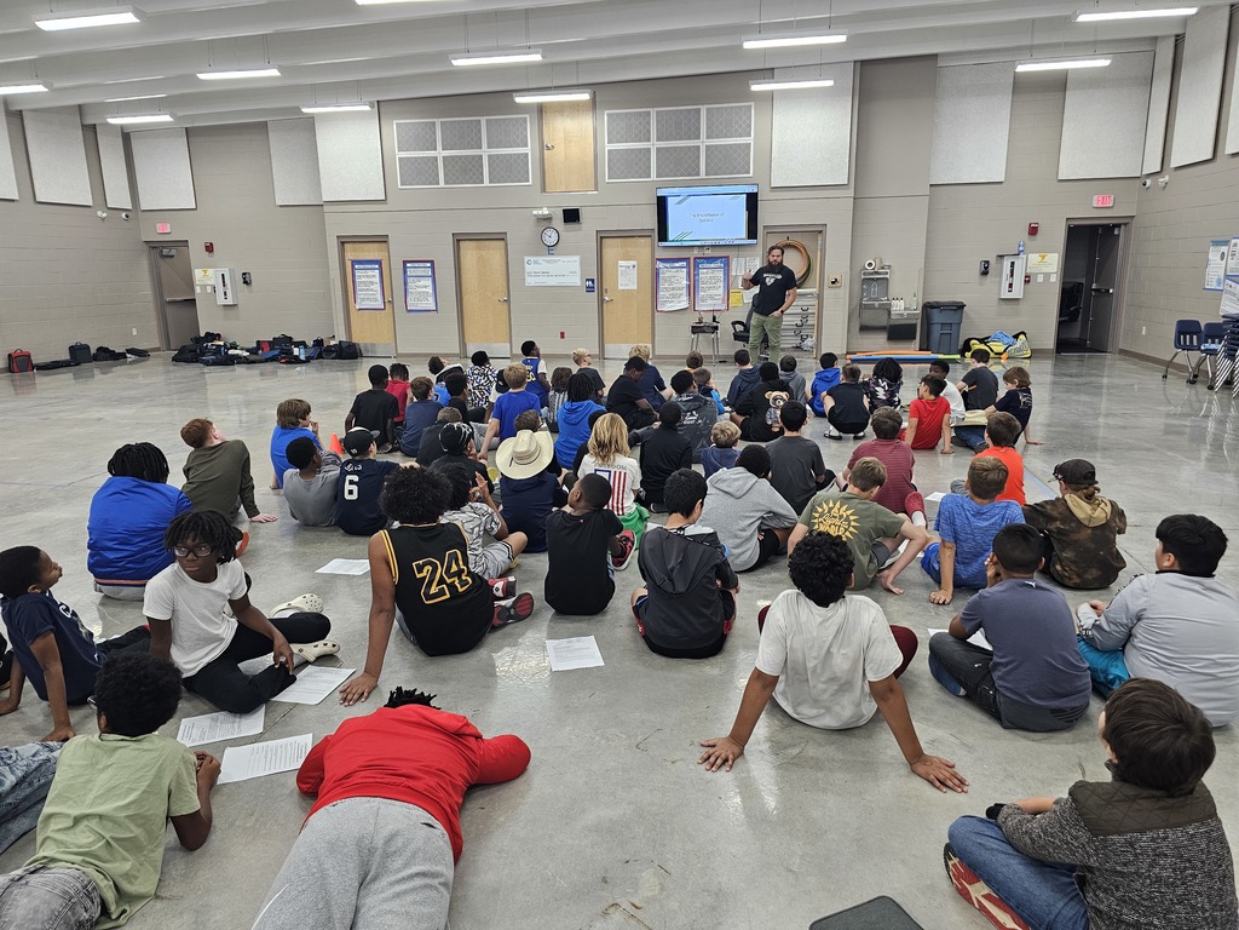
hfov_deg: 73.9
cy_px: 465
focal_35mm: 23
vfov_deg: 58.9
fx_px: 823
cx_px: 620
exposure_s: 1/120
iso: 160
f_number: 1.7
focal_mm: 6.3
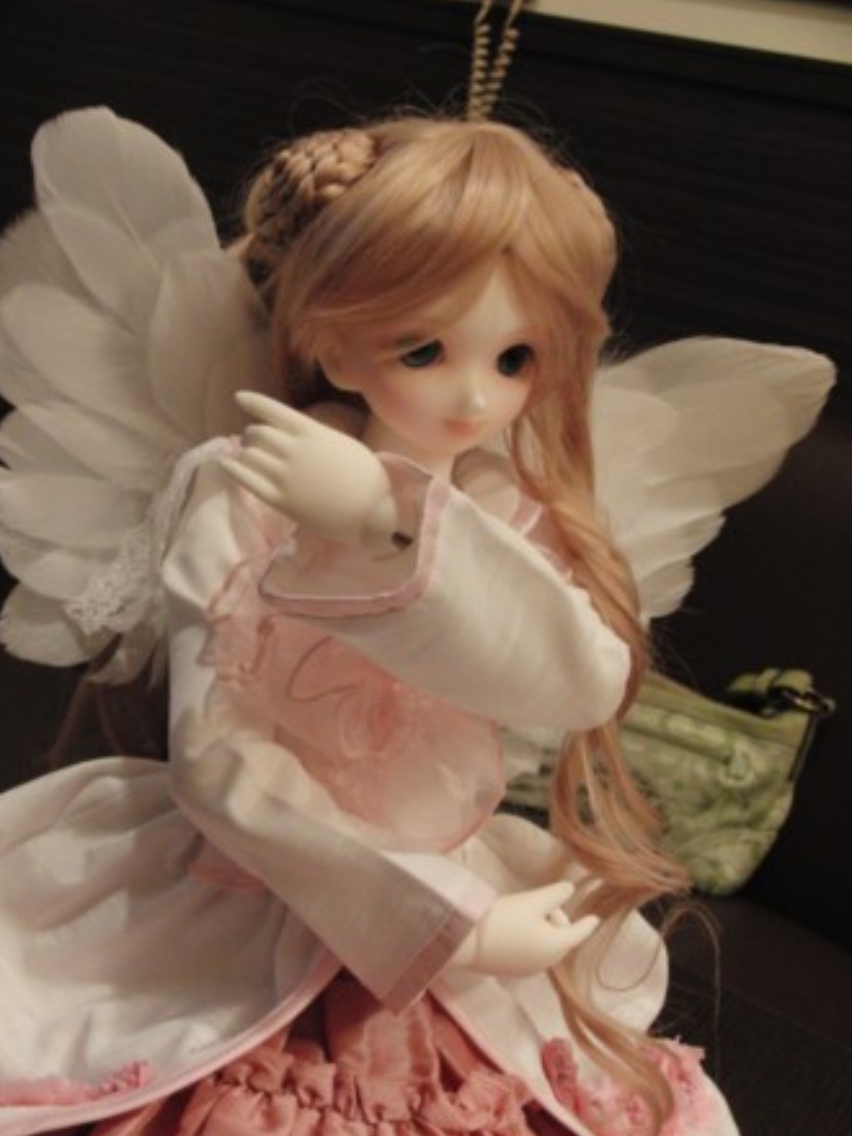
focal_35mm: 44
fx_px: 1444
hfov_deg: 32.9
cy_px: 576
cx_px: 427
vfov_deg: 42.9
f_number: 3.7
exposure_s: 1/25
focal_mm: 7.54
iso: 800
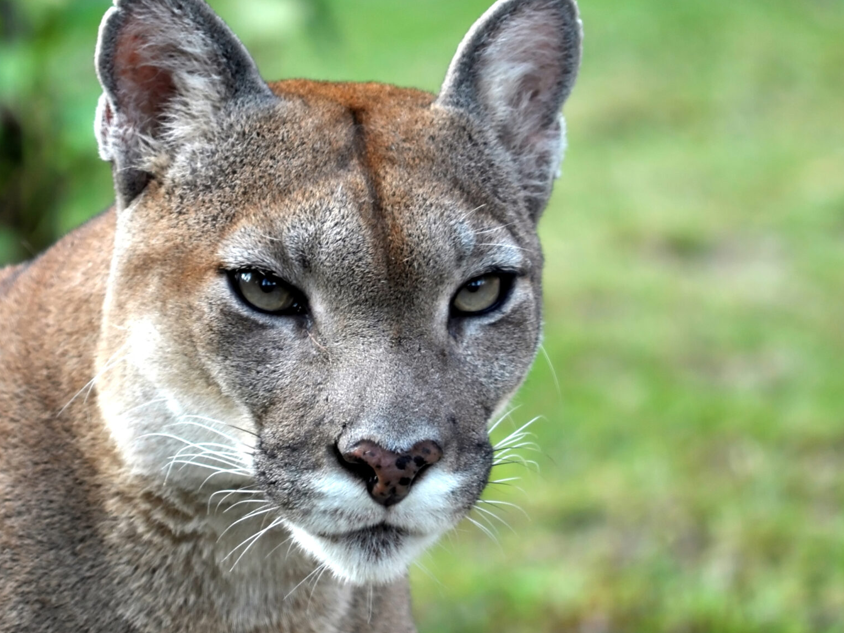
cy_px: 316
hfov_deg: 4.1
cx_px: 459
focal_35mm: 481
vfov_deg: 3.1
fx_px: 11729
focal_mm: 200
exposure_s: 1/50
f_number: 5.6
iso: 200
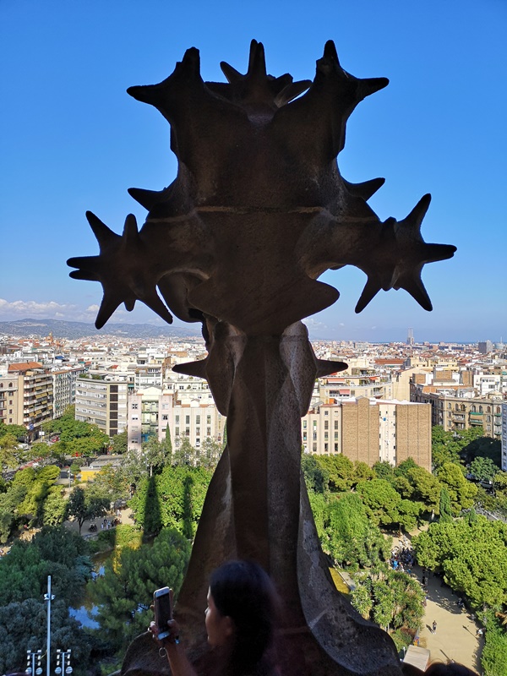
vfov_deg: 65.3
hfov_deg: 51.4
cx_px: 254
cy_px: 338
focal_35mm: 27
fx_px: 527
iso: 50
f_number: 1.8
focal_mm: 3.95
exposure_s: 1/2268
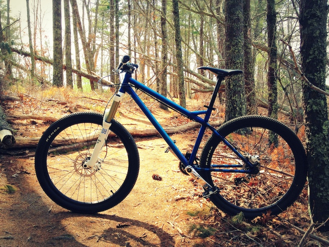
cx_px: 164
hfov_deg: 52.6
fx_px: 333
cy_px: 124
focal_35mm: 35
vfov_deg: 40.7
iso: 64
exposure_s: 1/460
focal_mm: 4.28
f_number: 2.4
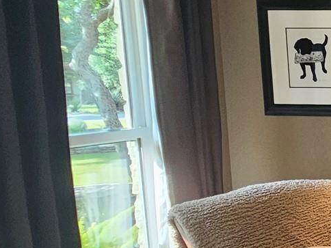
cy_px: 152
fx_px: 526
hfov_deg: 22.6
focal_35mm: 55
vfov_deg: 26.5
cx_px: 576
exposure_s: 1/60
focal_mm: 2.2
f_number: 2.2
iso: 100
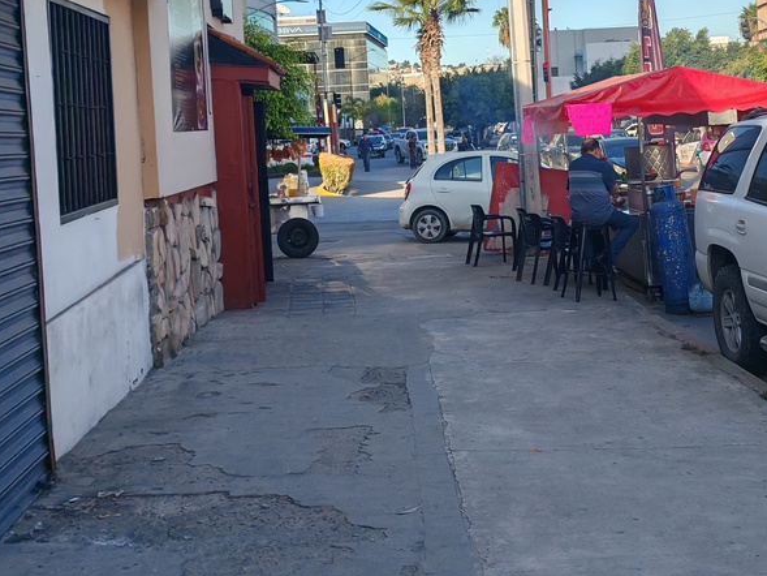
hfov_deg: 34.0
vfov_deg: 26.1
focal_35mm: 55
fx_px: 1219
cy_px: 122
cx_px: 603
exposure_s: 1/2000
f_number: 1.95
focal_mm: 5.52
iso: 50
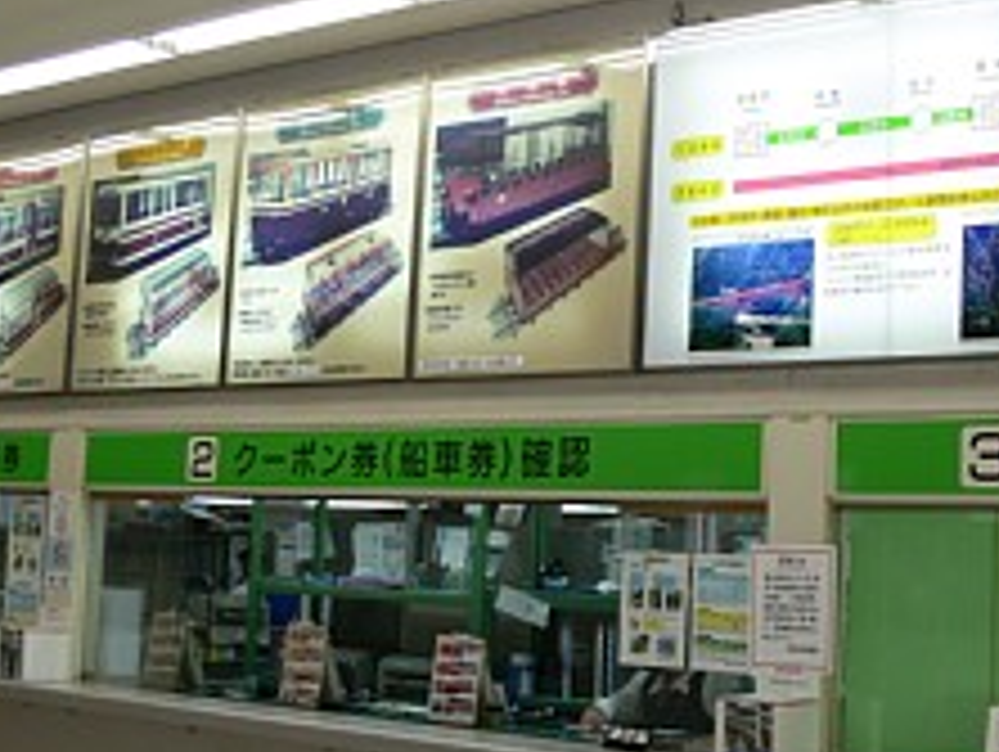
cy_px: 333
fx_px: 1820
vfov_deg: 23.3
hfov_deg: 30.7
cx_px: 526
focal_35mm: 63
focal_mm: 7.4
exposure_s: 1/50
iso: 80
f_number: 3.6
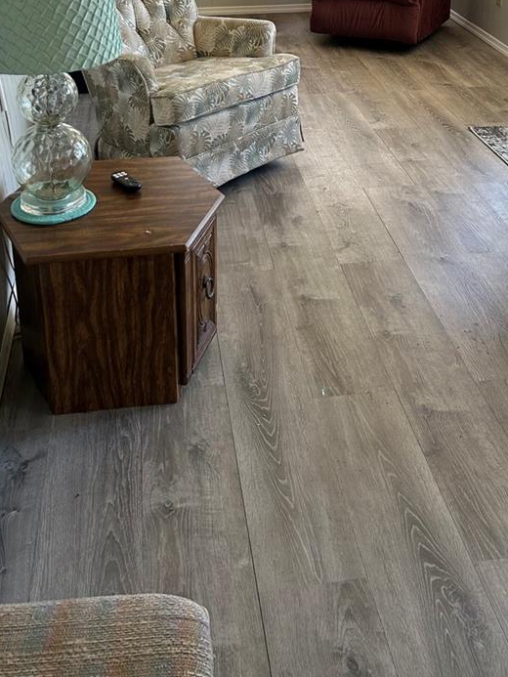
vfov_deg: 39.7
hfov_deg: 32.1
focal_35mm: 45
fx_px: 880
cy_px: 98
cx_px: 293
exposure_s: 1/121
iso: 100
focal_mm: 5.7
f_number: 1.5
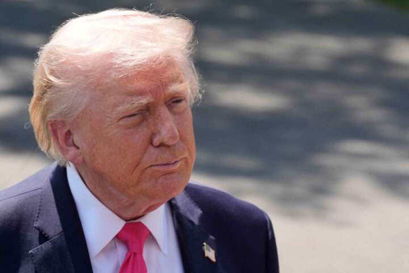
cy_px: 136
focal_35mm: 200
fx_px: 2272
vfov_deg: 6.9
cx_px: 204
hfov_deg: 10.3
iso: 1000
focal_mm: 200
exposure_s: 1/1000
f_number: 10
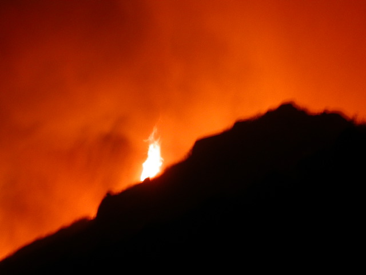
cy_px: 138
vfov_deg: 9.6
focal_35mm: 154
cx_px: 183
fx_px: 1628
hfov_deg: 12.8
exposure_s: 1/2.9
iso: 102
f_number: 5.1
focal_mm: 32
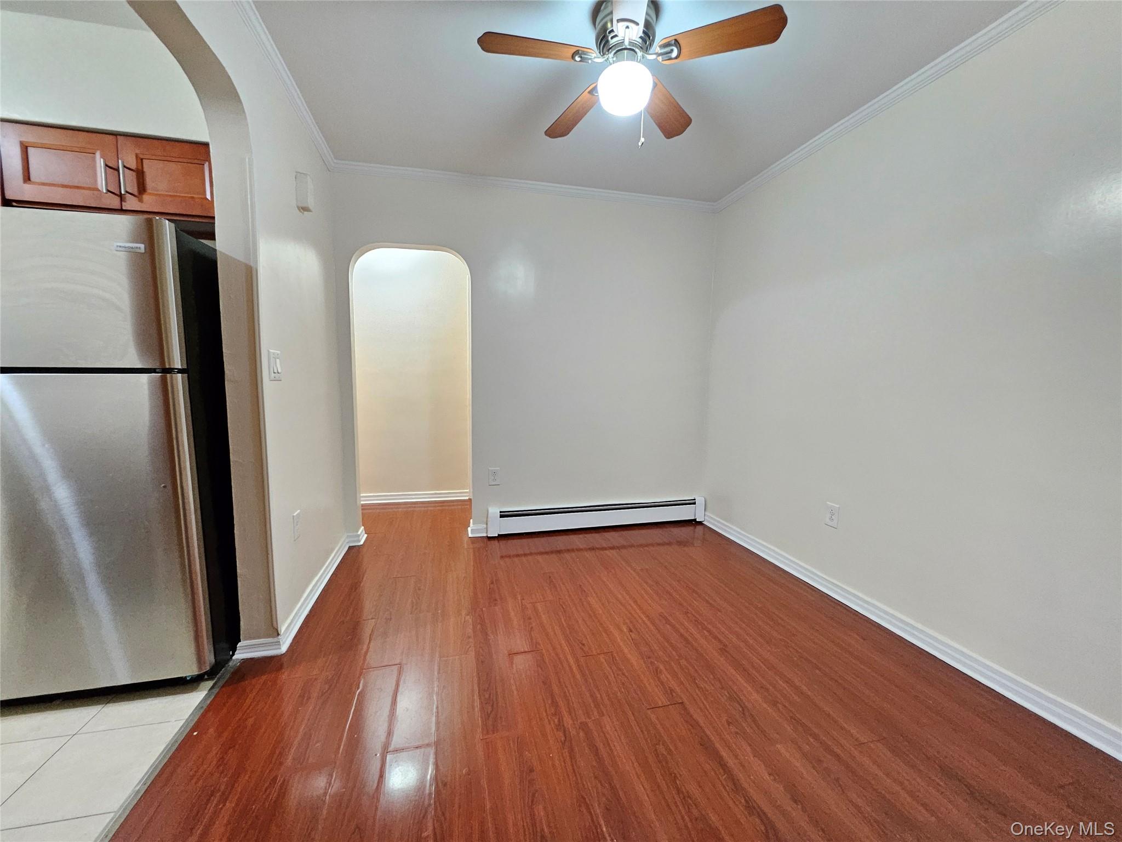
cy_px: 421
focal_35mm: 13
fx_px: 421
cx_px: 561
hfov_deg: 106.2
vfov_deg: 89.9
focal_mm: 1.74
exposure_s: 1/40
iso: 320
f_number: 2.2
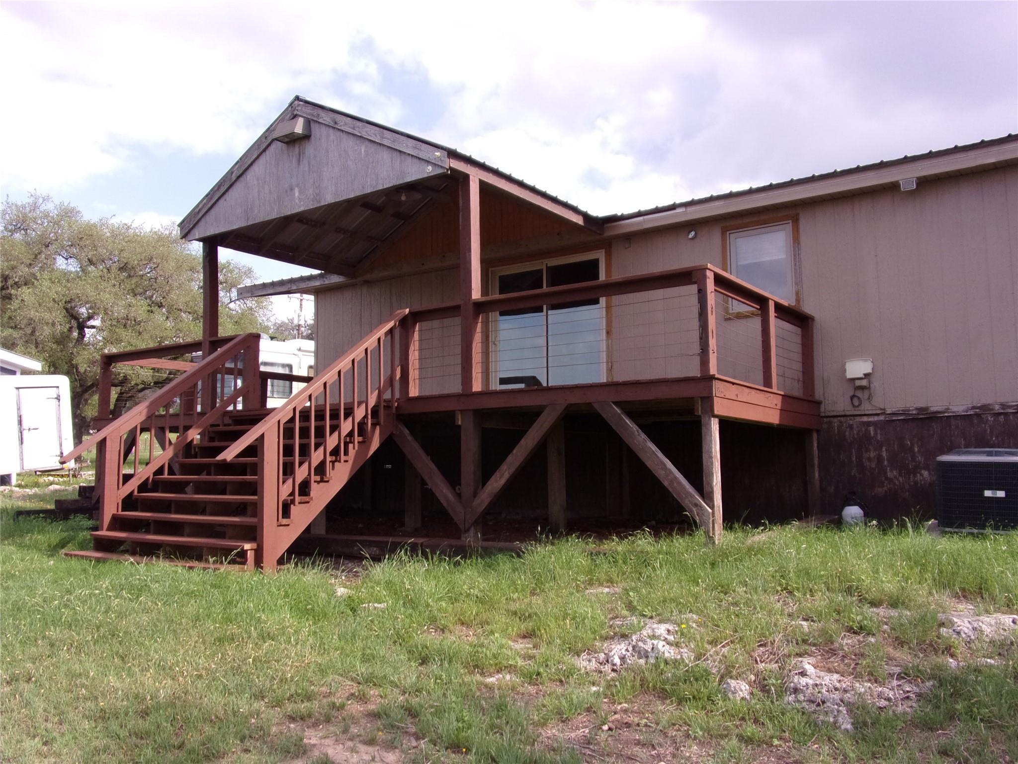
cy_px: 382
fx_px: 823
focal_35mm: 28
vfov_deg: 49.7
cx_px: 509
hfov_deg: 63.4
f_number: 3.4
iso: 80
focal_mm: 5
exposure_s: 1/500
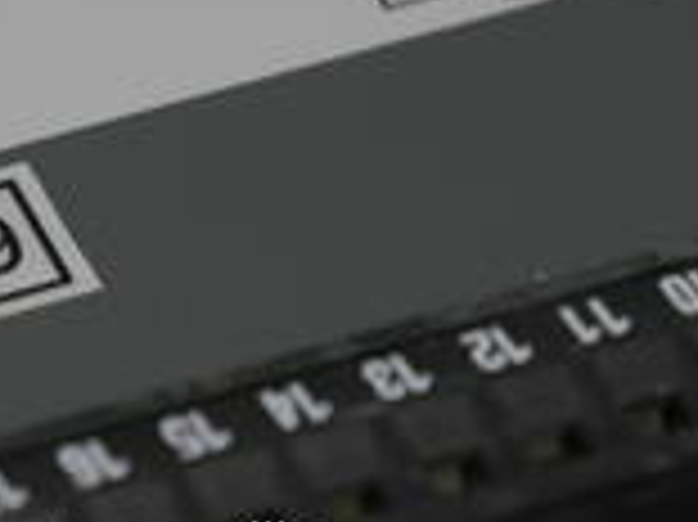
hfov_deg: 3.5
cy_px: 104
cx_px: 153
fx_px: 11364
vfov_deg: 2.6
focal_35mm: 564
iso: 400
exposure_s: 1/50
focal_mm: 109
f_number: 7.1
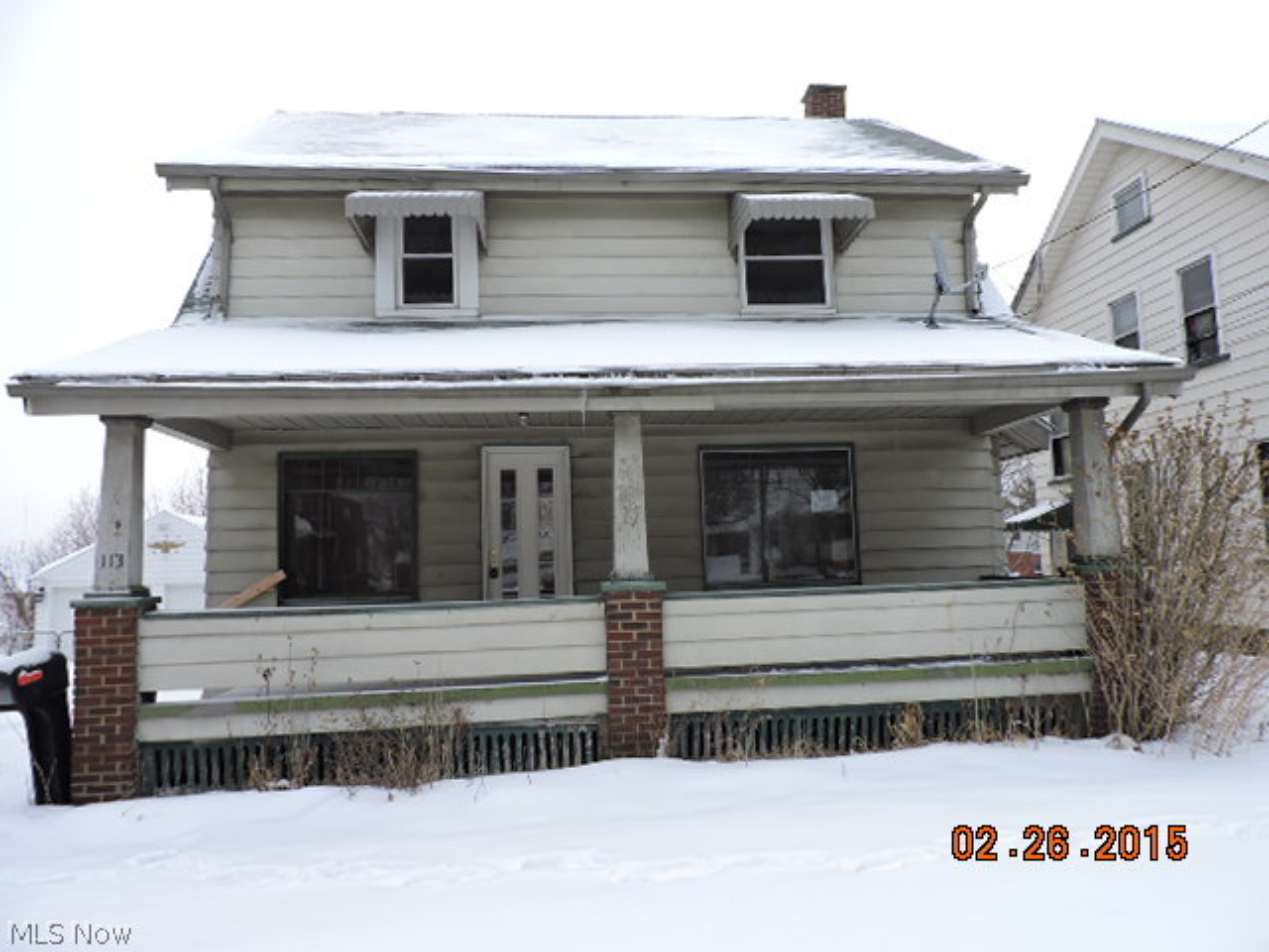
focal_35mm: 24
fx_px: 880
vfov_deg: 56.8
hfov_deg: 71.6
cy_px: 476
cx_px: 634
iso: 100
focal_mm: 4.3
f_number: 3
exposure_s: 1/160
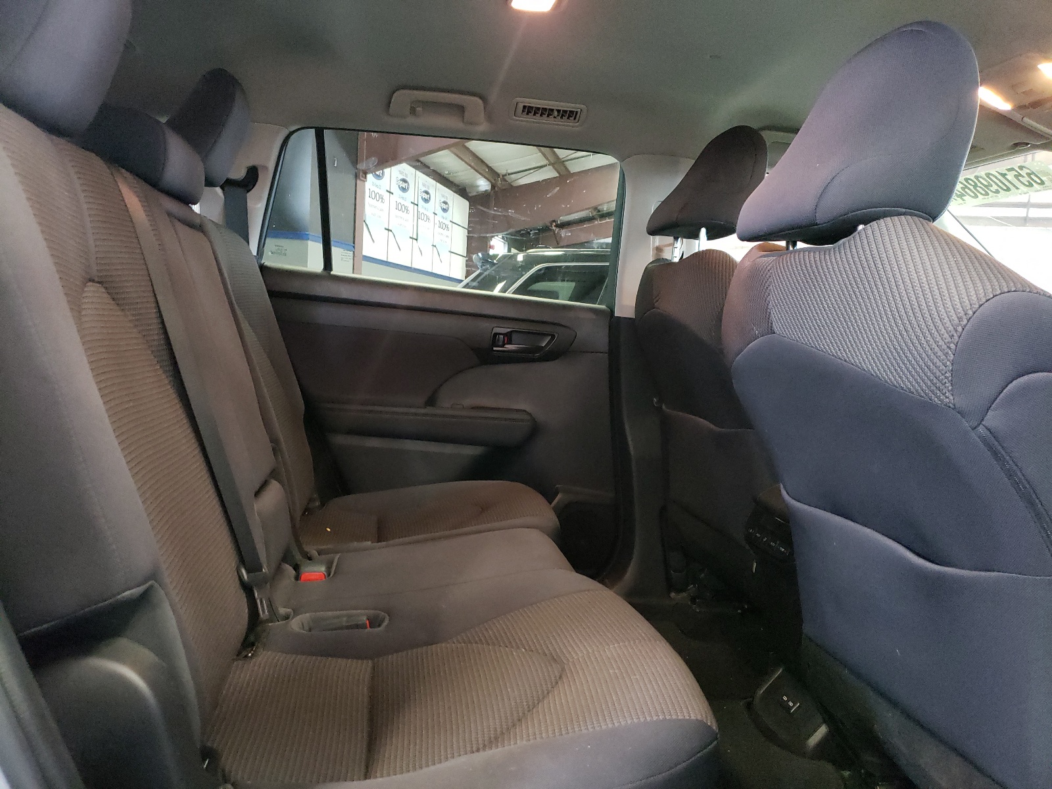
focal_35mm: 26
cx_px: 526
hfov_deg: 67.3
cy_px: 394
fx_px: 790
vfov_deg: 53.1
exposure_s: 1/24
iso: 602
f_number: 1.5
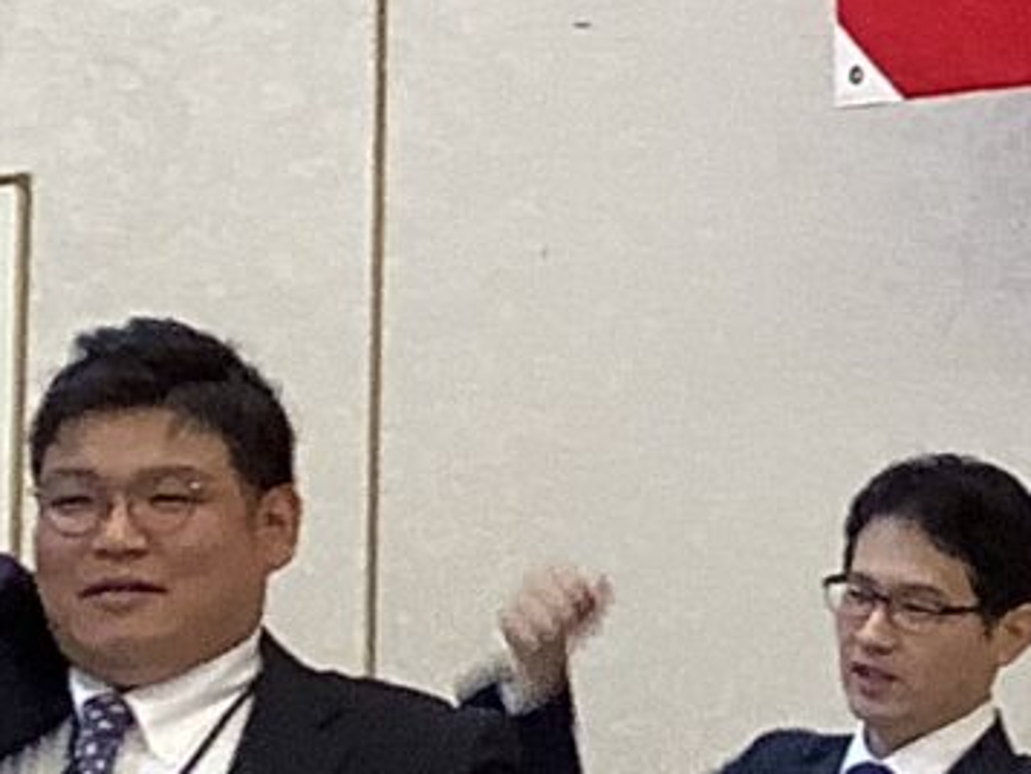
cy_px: 266
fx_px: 6614
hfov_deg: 8.6
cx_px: 1817
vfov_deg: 6.7
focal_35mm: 222
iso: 125
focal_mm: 3.3
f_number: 2.4
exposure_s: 1/60
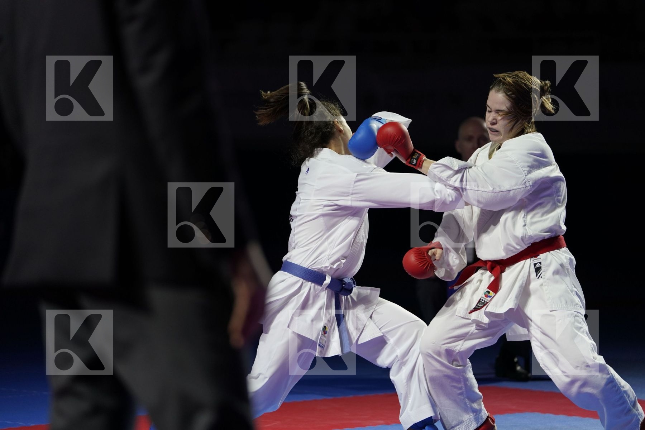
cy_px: 215
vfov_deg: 9.3
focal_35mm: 148
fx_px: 2651
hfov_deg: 13.9
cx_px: 322
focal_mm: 148
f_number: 2.8
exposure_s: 1/1000
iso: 1250
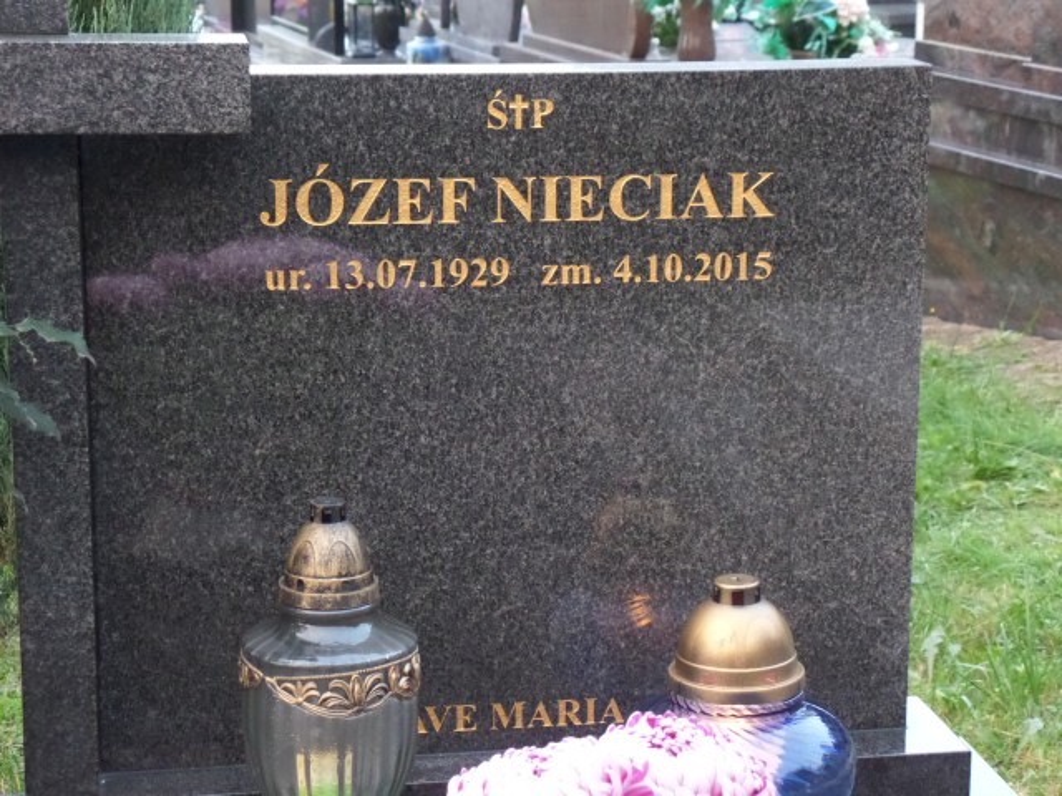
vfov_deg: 15.9
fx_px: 2853
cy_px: 398
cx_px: 531
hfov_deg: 21.1
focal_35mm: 93
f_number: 3.9
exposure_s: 1/20
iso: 800
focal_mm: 16.5
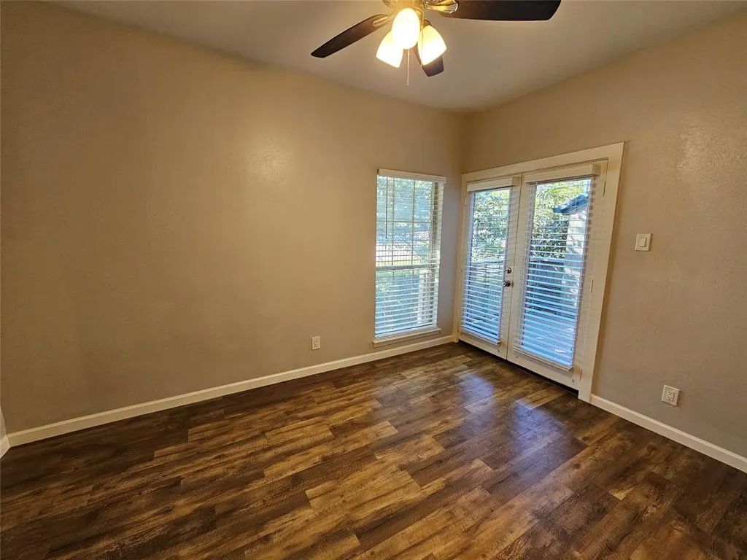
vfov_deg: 89.9
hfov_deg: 106.2
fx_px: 281
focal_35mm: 13
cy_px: 280
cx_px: 374
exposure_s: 1/60
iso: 125
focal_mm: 2.2
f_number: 2.2
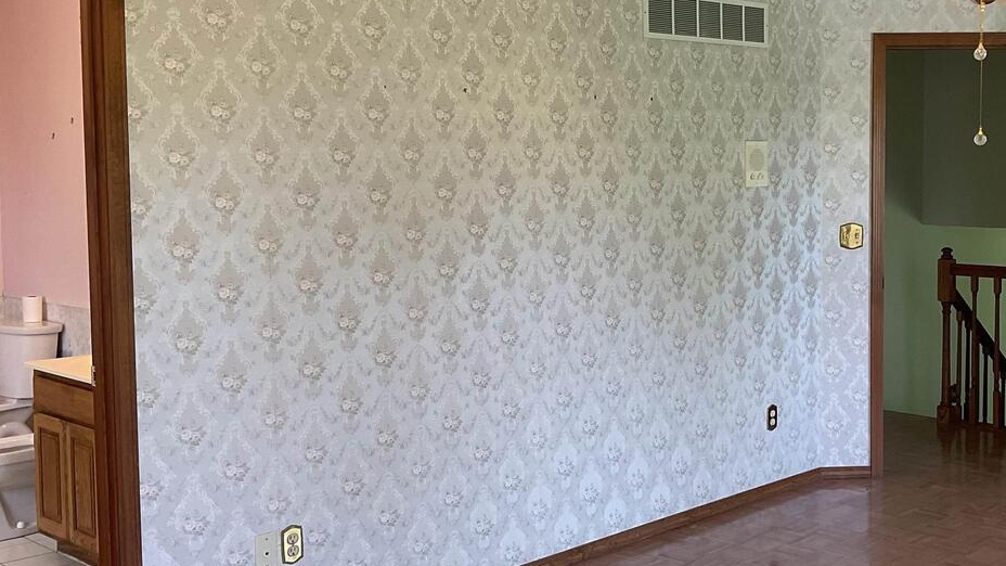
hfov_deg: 41.1
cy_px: 245
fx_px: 1307
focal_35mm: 49
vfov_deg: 24.4
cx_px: 730
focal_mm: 3
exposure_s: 1/60
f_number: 1.8
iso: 80
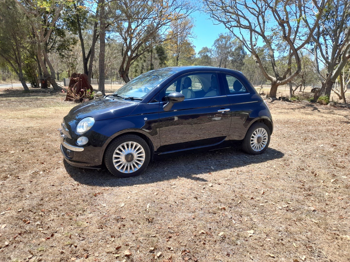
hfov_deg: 69.4
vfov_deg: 54.9
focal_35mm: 25
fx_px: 253
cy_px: 131
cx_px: 175
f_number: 2
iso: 20
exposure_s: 1/323
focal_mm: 4.6
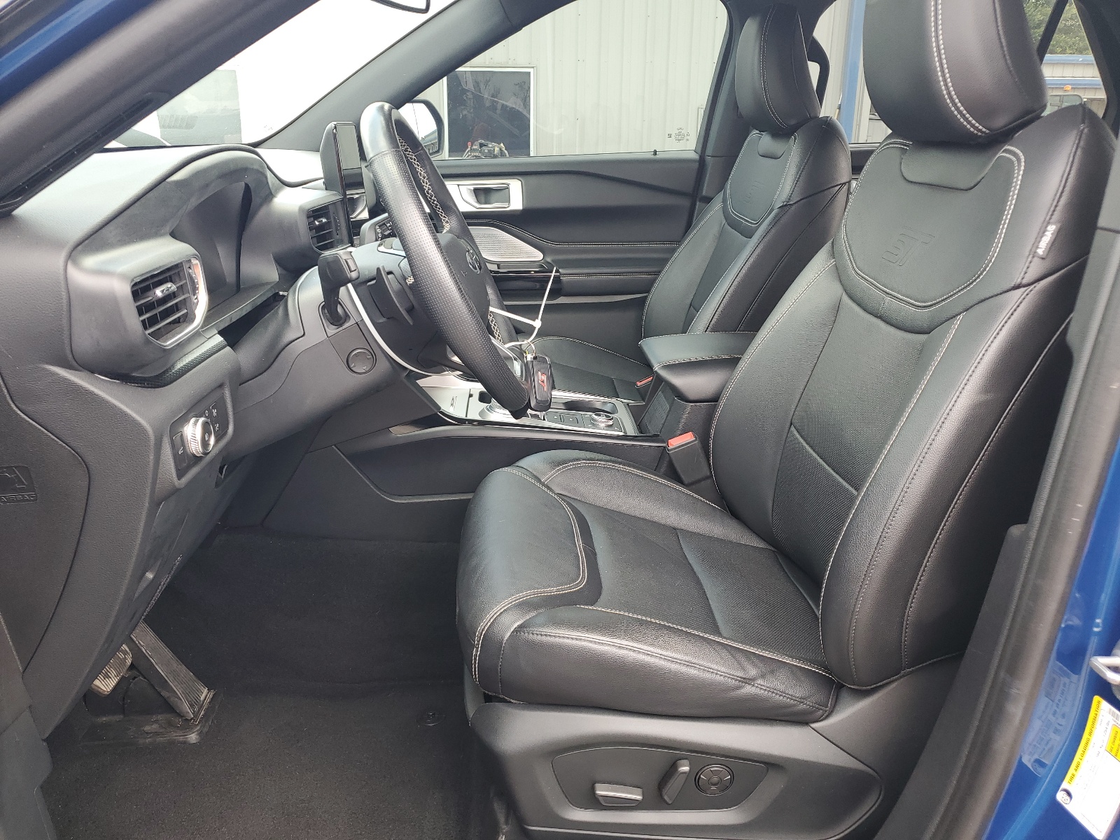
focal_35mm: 26
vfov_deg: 53.1
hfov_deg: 67.3
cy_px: 420
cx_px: 560
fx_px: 841
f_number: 1.5
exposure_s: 1/120
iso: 52
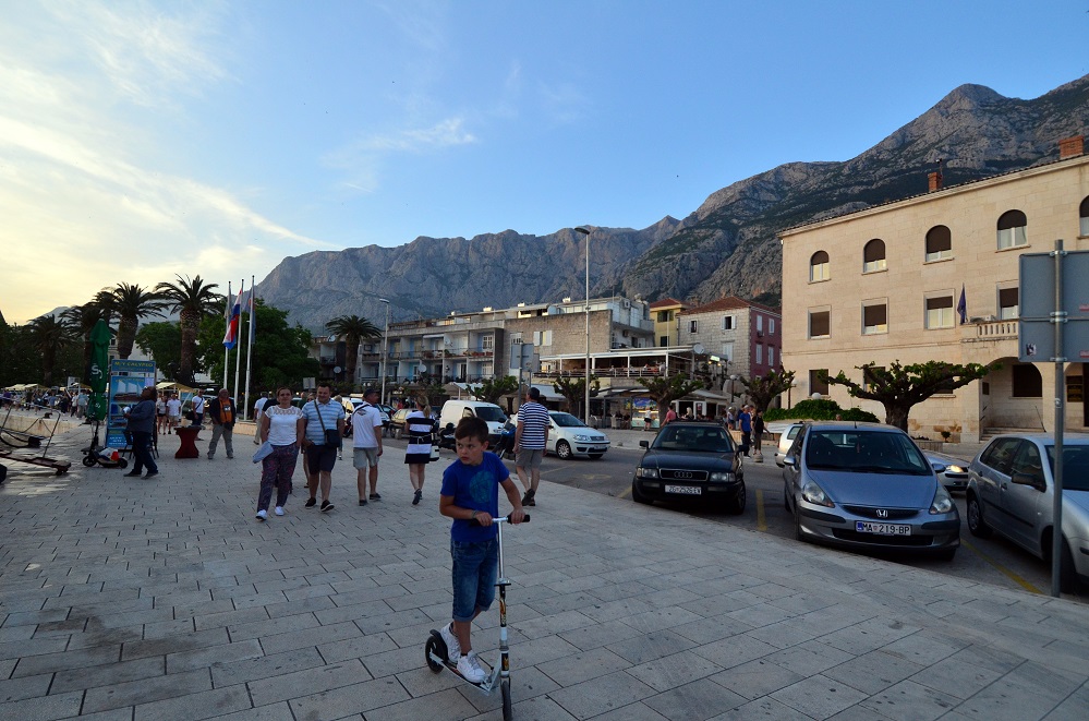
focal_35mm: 18
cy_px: 360
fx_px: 543
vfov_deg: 67.1
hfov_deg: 90.1
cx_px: 544
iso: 800
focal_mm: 12
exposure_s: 1/320
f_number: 6.3
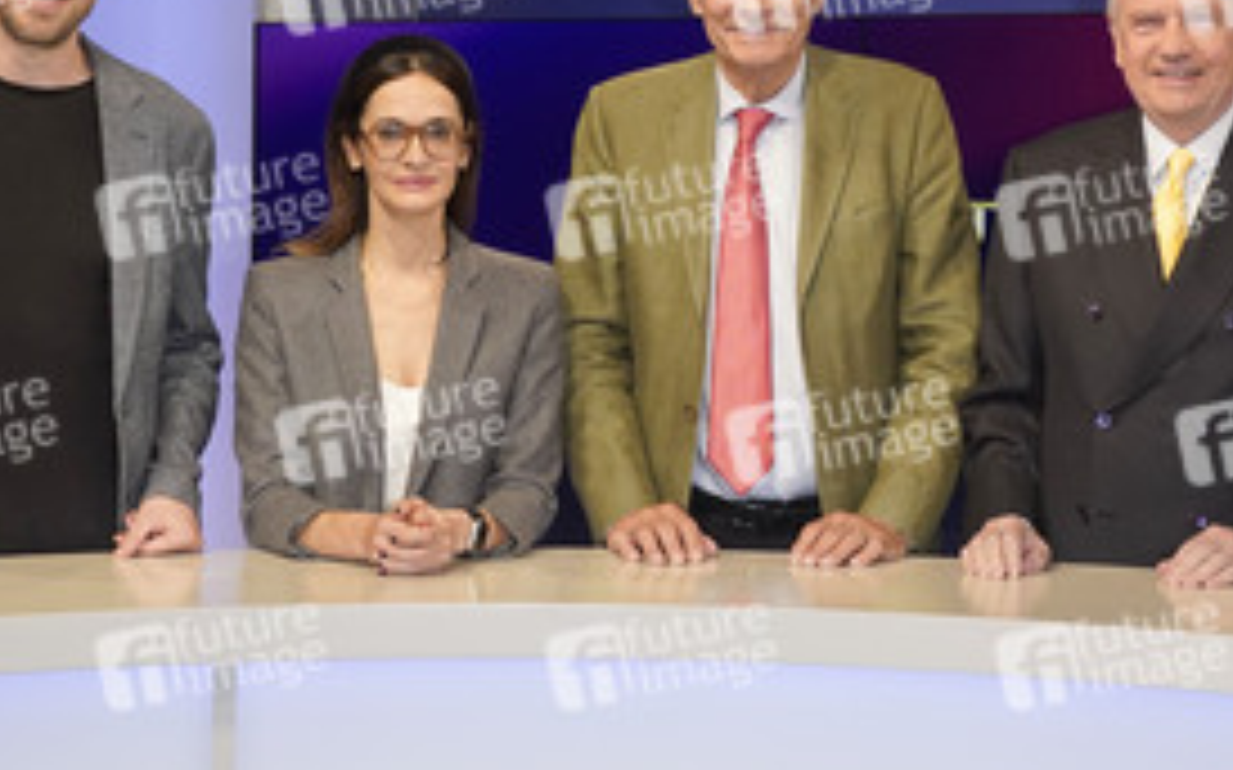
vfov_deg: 20.9
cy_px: 320
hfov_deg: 32.9
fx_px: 2083
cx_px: 722
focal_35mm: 62
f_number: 5.6
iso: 2000
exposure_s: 1/160
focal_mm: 37
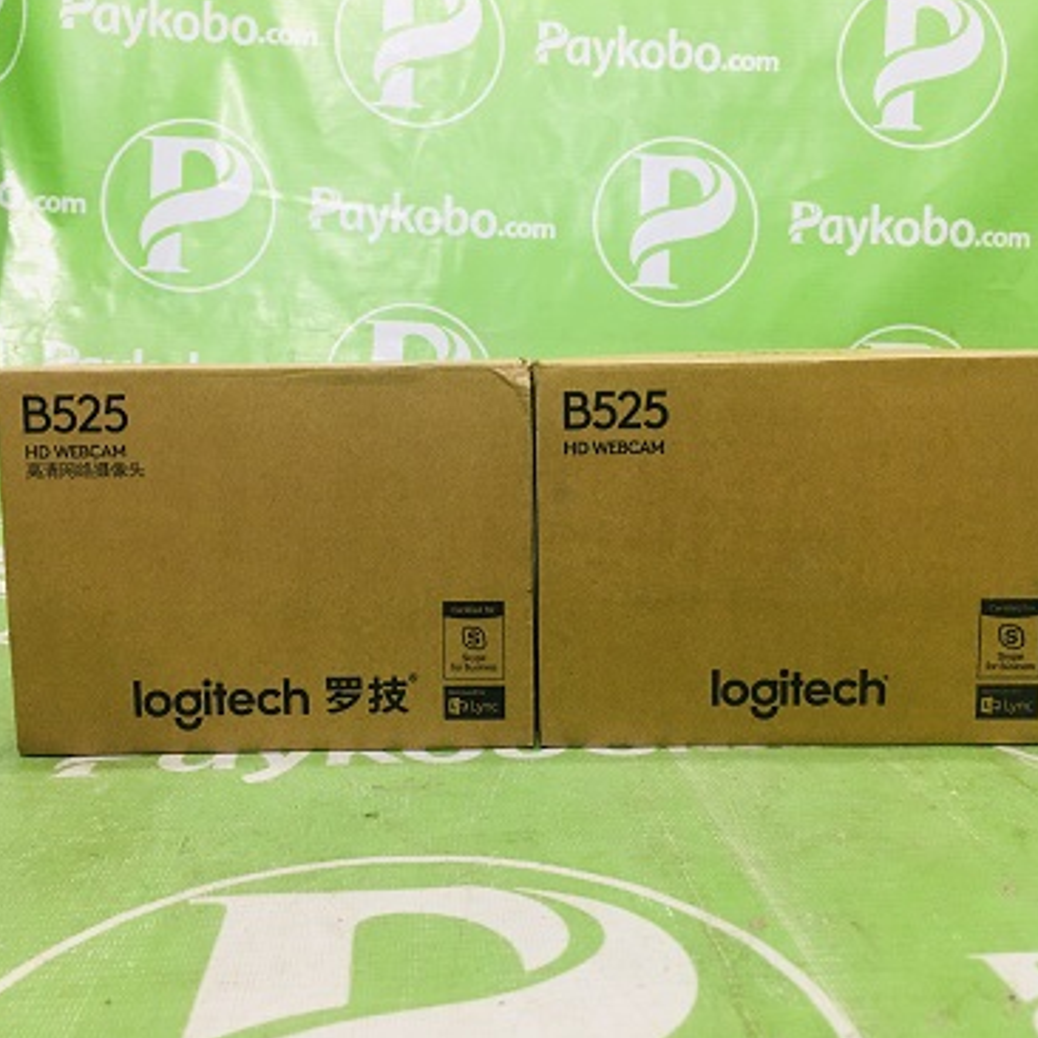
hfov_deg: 47.2
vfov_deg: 47.2
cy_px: 515
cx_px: 499
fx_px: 1187
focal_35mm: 35
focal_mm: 4.15
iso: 80
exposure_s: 1/17
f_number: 2.2
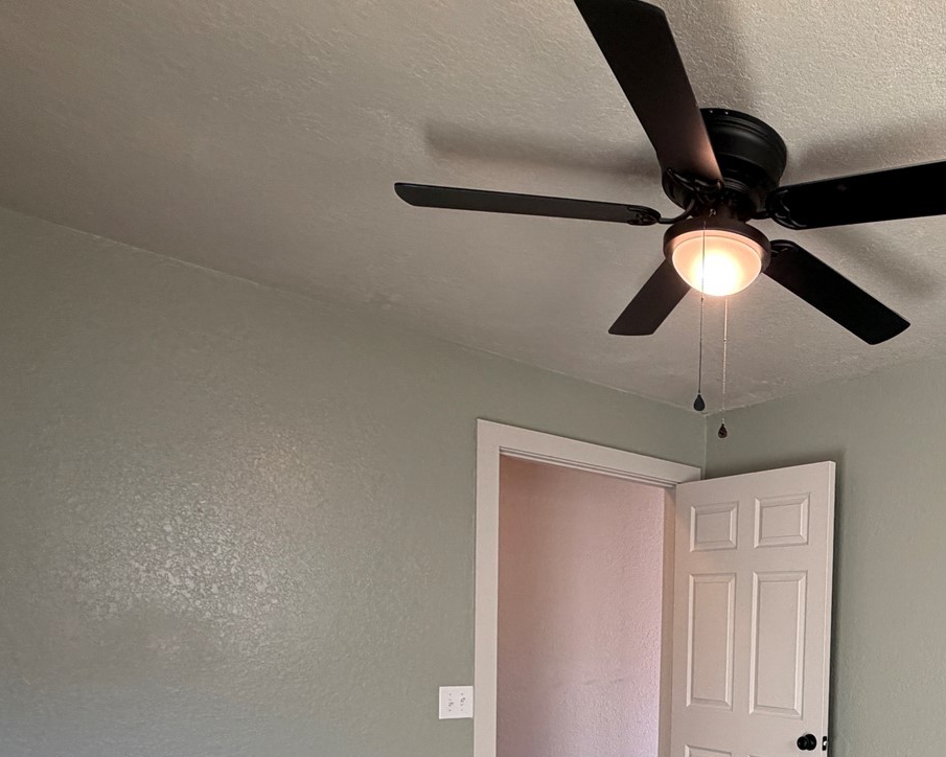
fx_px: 812
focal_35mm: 29
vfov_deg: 45.7
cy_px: 669
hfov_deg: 54.8
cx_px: 800
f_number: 2.2
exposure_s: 1/120
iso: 250
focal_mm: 2.22
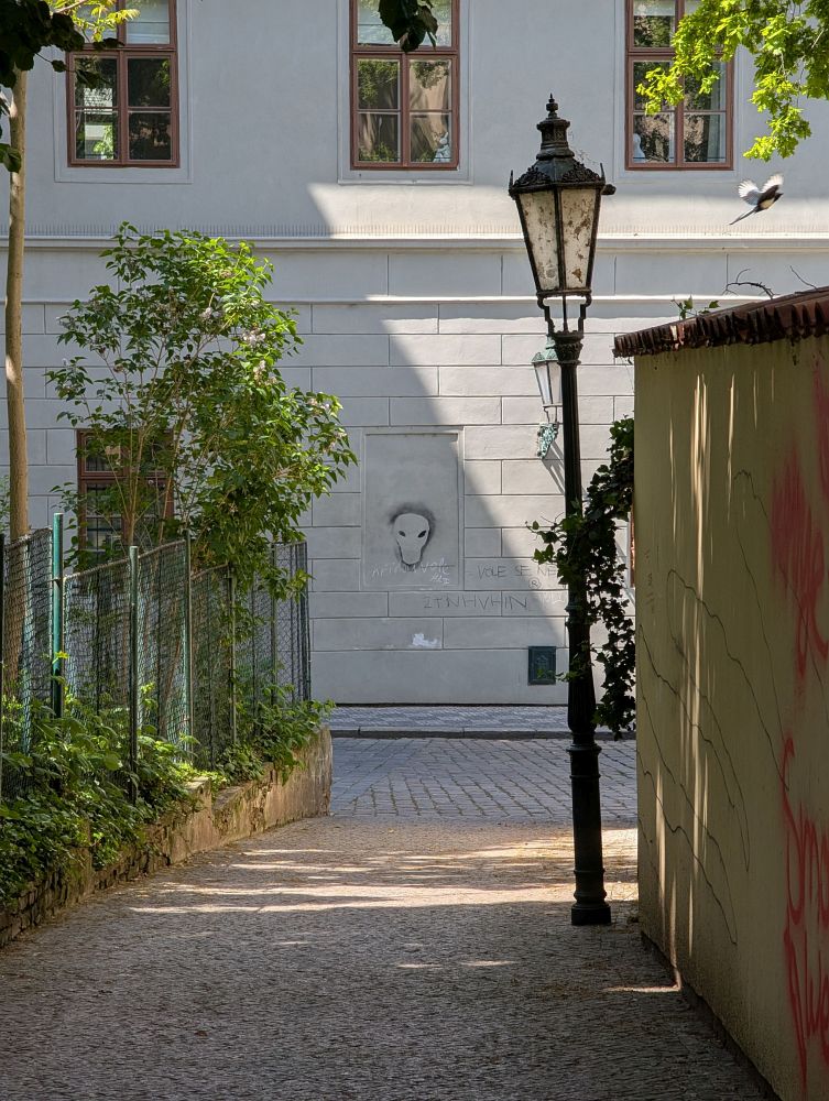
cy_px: 550
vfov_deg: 17.9
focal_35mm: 110
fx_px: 3503
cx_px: 414
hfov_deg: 13.5
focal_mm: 17.91
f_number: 2.8
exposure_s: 1/368
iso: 44
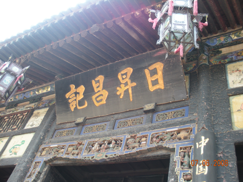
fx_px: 253
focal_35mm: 36
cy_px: 91
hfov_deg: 51.4
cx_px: 122
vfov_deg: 39.7
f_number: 3.5
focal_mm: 6.3
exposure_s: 1/40.1
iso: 64
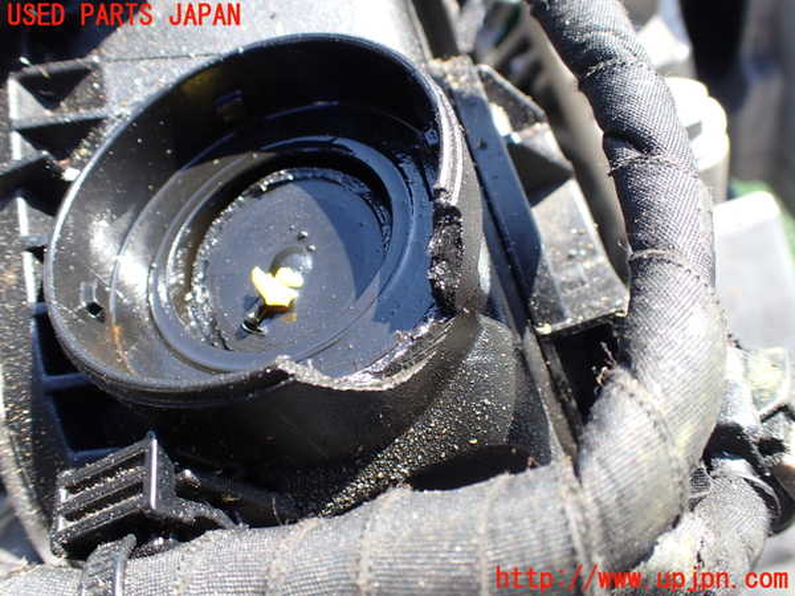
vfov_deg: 46.8
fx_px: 689
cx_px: 398
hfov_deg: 60.0
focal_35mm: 30
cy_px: 298
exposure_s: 1/125
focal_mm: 5.4
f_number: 3.2
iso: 100
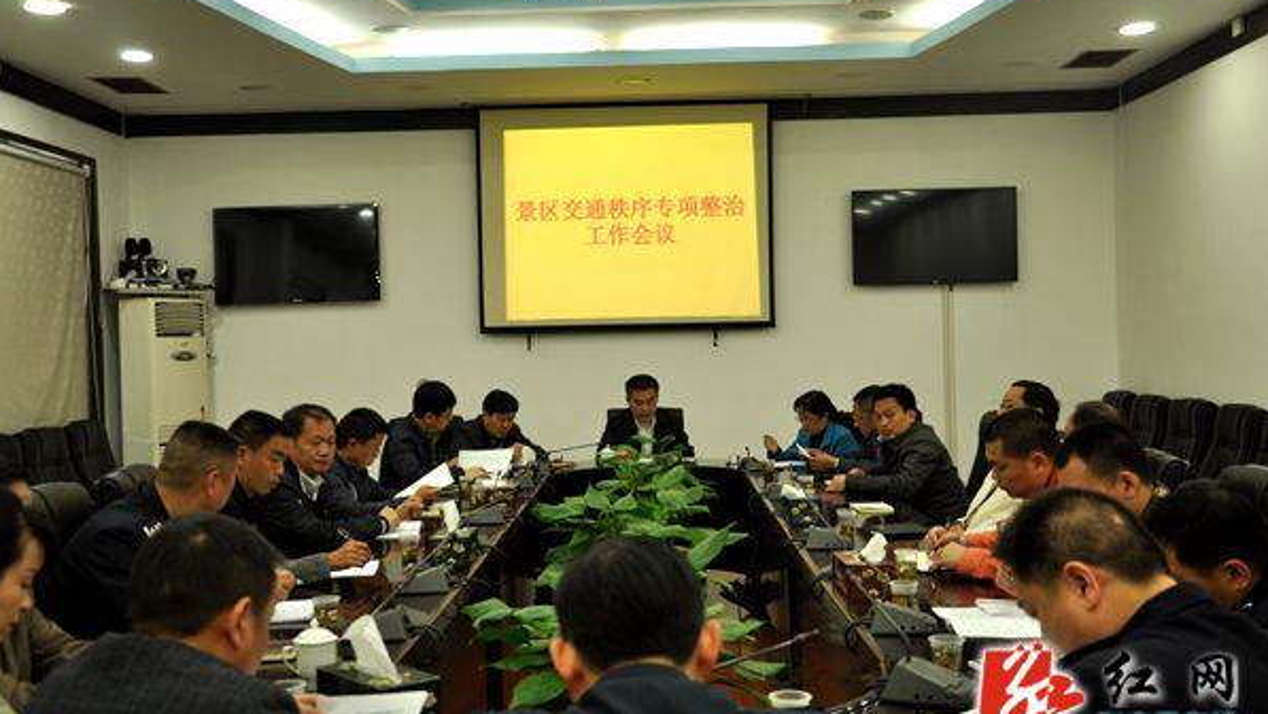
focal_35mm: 41
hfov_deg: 49.4
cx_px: 633
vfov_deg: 29.0
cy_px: 358
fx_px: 1379
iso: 500
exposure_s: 1/50
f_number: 4
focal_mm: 26
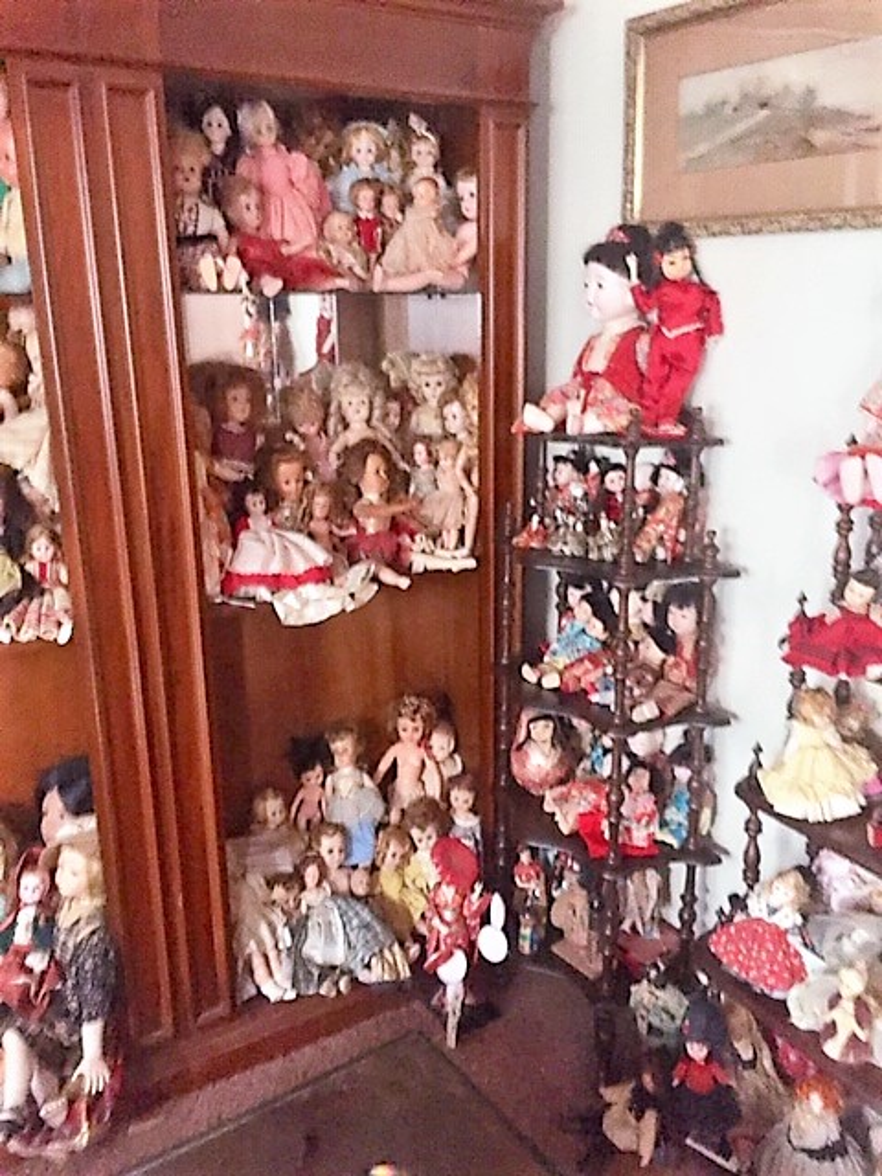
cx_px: 441
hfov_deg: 48.2
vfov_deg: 61.7
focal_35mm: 29
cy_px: 588
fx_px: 985
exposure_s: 1/15
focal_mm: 4.15
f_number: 2.2
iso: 800
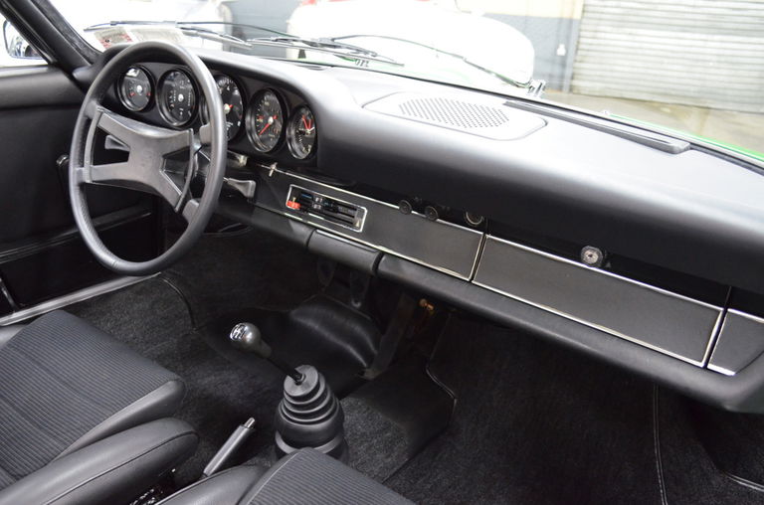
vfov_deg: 43.4
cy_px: 252
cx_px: 382
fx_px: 635
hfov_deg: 62.1
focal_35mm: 30
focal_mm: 20
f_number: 3.8
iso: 3200
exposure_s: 1/30
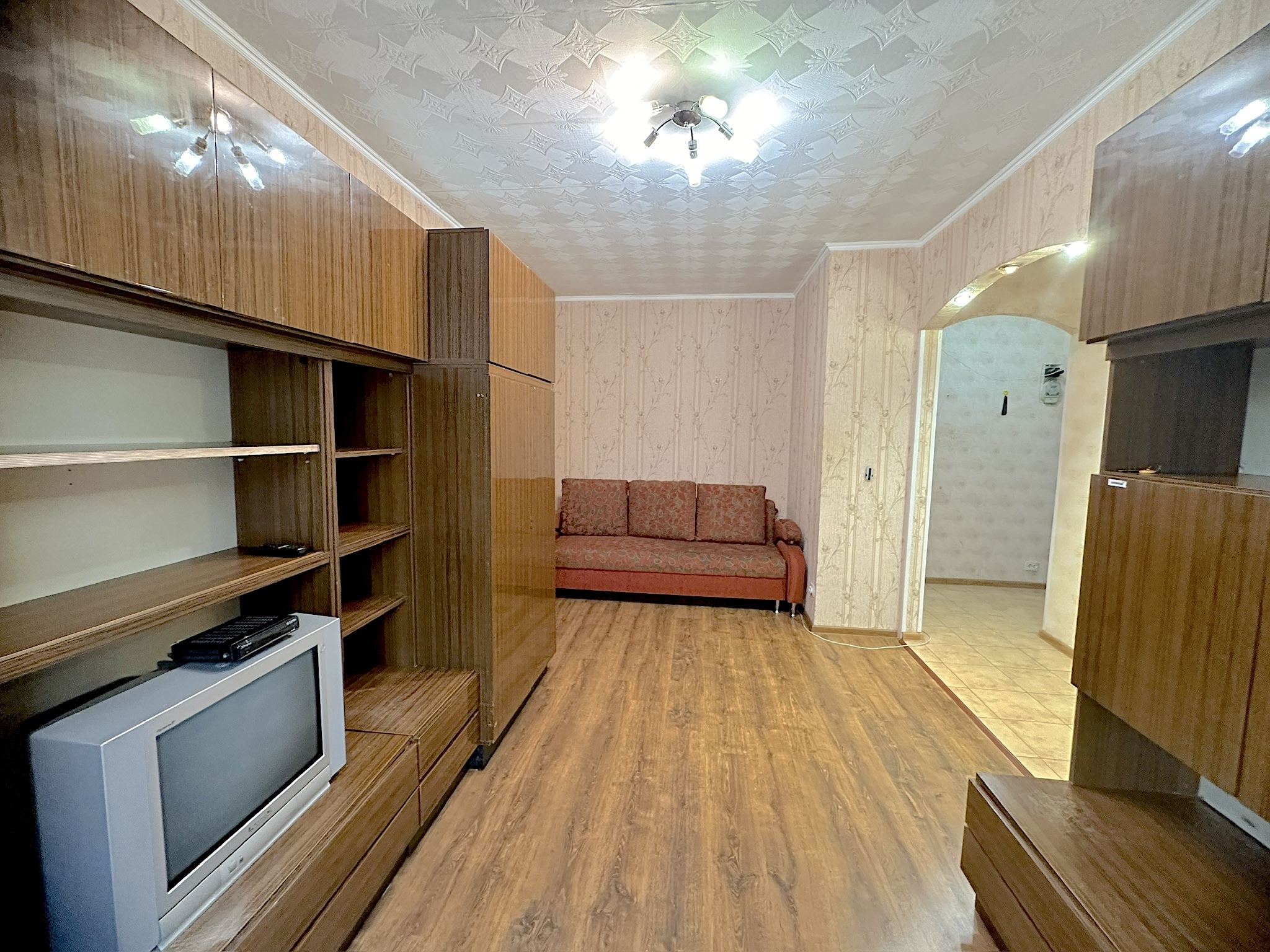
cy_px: 476
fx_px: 514
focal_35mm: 14
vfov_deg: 85.7
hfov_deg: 102.1
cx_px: 635
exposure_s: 1/50
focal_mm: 2.22
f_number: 2.2
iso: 640
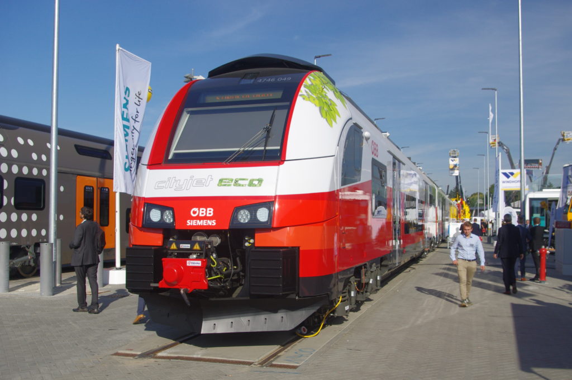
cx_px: 286
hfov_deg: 53.2
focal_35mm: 36
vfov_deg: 36.8
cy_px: 190
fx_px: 571
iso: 400
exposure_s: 1/400
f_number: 8
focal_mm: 24
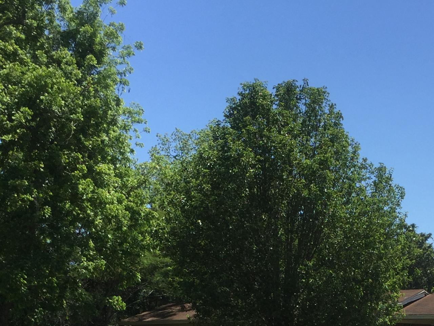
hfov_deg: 28.3
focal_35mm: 68
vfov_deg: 20.4
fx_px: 853
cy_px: 377
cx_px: 297
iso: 32
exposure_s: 1/3049
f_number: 2.2
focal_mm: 4.15
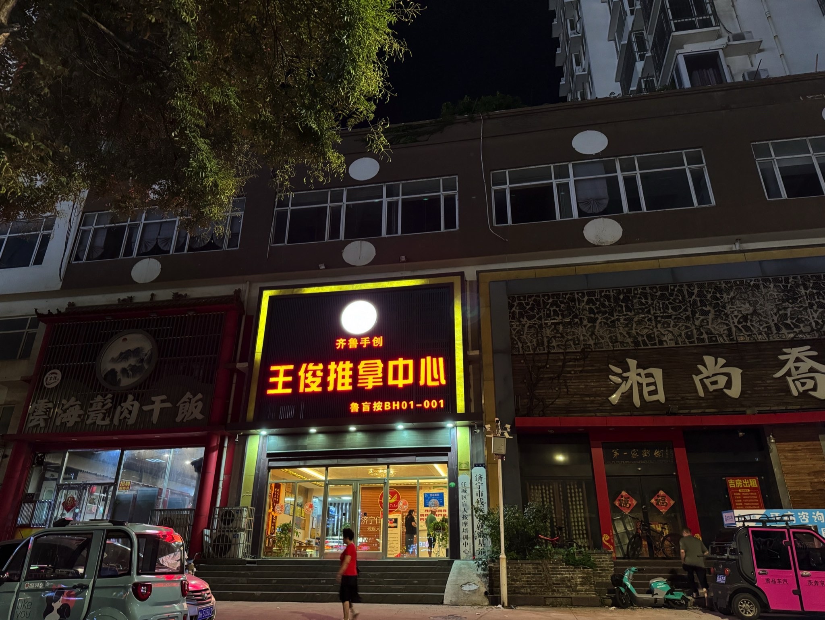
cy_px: 310
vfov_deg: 56.9
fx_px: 572
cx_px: 412
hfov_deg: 71.6
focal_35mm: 24
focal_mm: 6.76
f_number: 1.78
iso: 800
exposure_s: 1/33
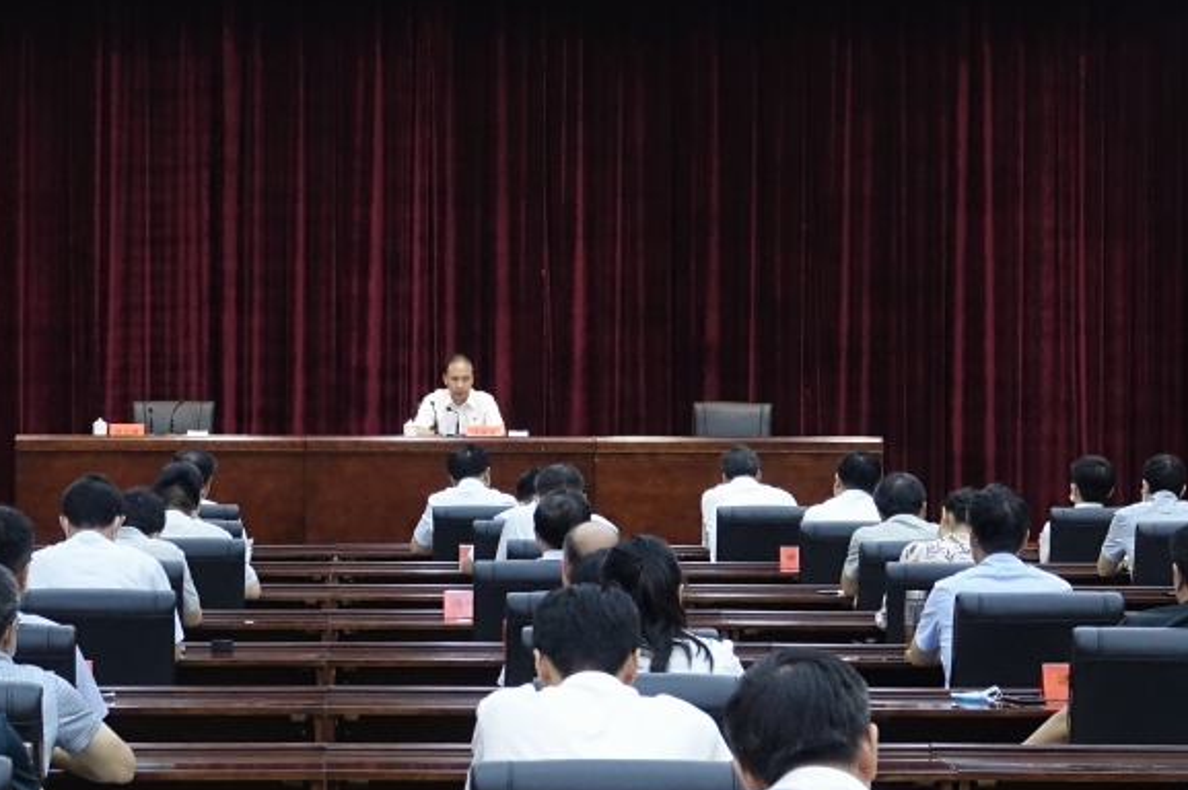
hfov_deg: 16.5
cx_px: 485
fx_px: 4089
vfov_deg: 11.0
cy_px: 374
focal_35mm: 124
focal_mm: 21.32
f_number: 3.5
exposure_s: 1/60
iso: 800
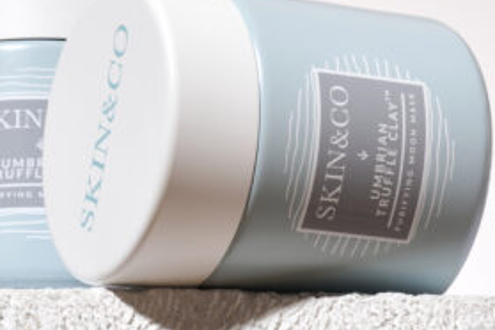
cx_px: 225
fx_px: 3973
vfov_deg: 4.7
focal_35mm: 289
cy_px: -51
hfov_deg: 7.1
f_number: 22
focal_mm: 105
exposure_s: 1/160
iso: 64
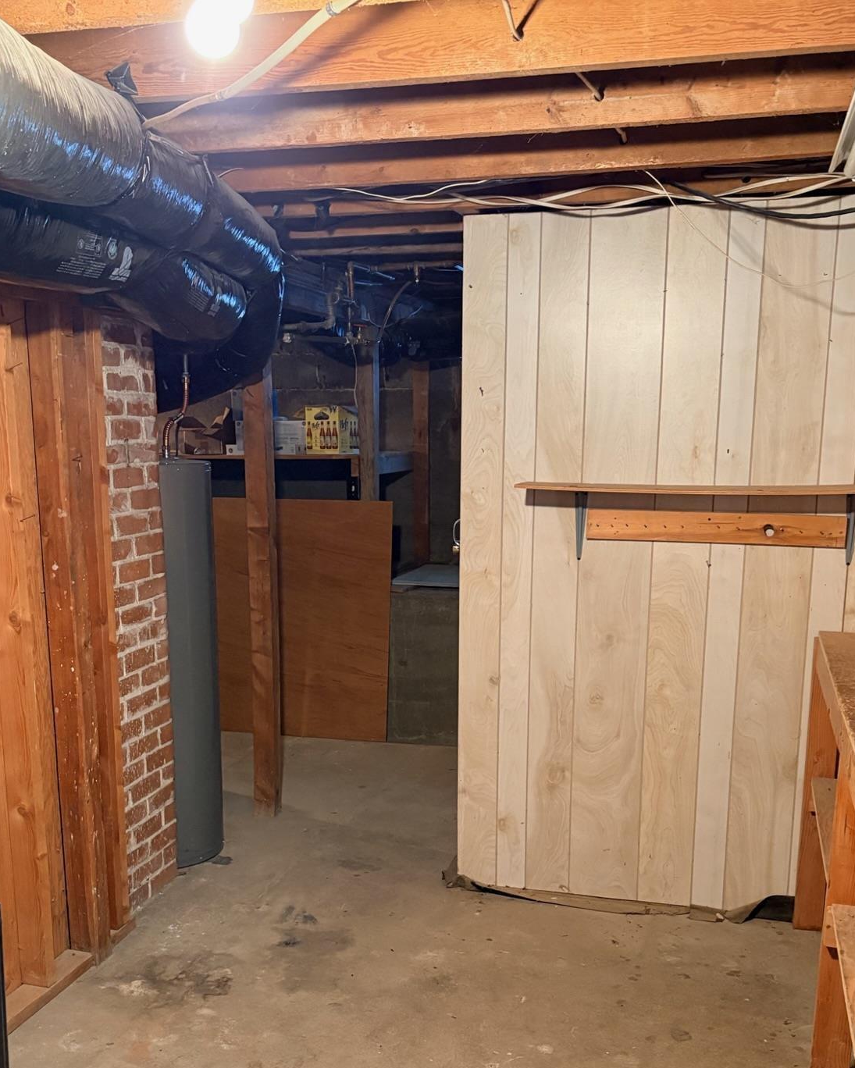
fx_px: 1202
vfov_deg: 47.4
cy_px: 687
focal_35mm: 38
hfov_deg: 39.2
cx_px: 408
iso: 500
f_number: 1.6
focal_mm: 5.96
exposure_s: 1/30
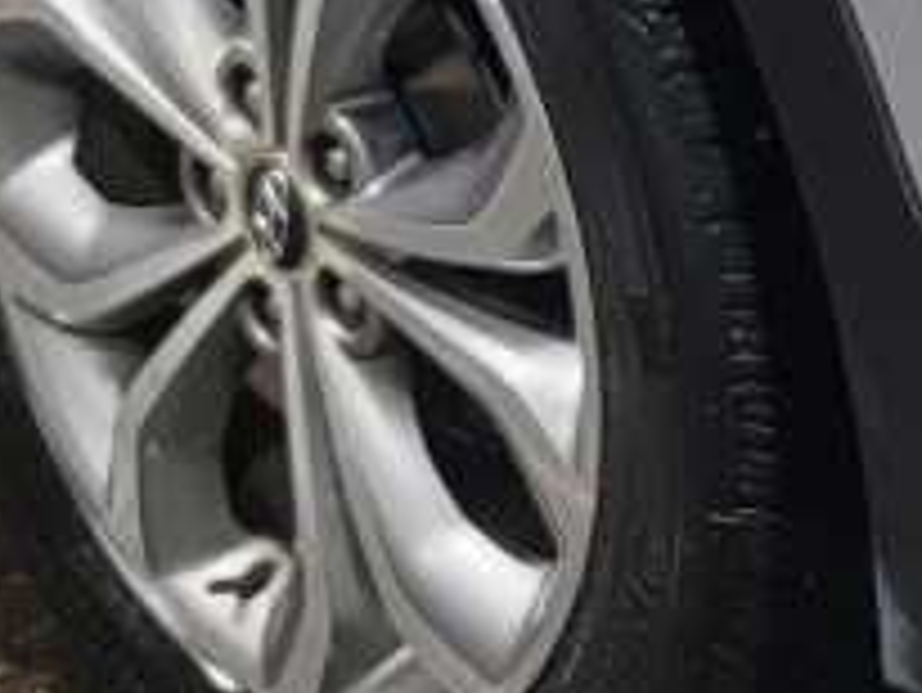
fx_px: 3891
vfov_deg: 9.4
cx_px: 864
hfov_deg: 13.4
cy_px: -788
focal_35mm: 146
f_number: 1.8
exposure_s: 1/120
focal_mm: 7
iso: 40
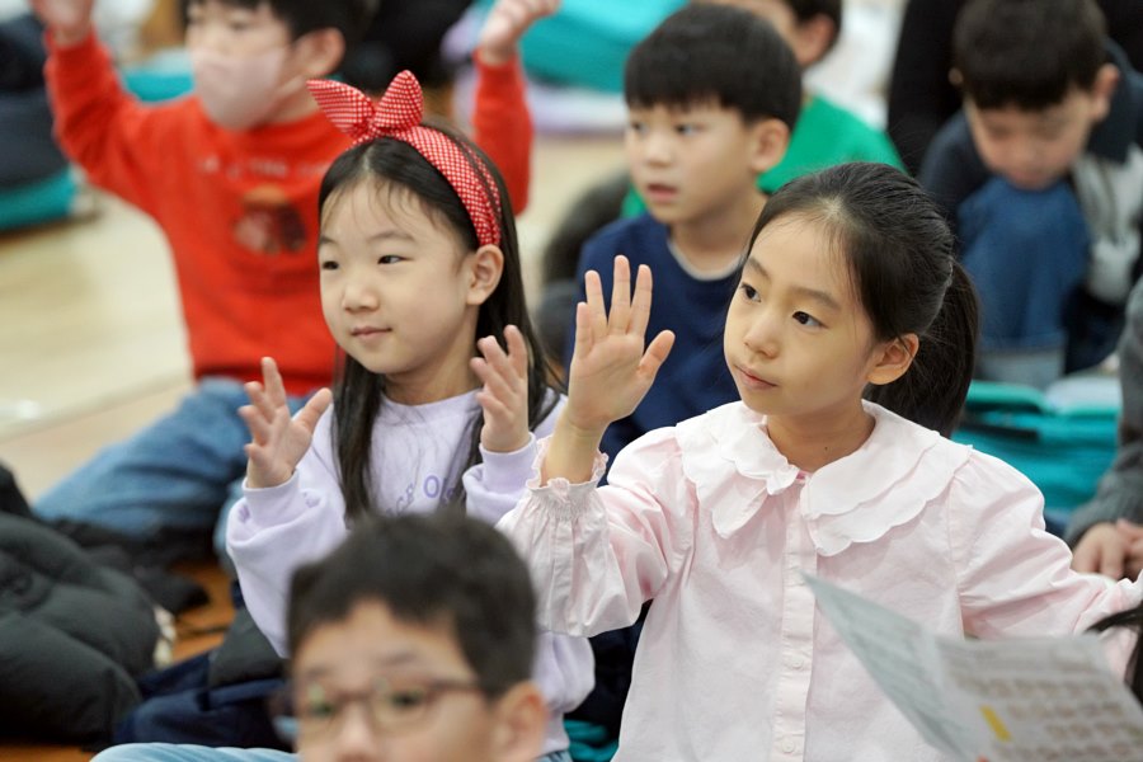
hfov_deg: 10.3
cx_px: 572
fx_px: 6350
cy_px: 381
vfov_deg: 6.9
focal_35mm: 200
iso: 3200
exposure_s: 1/250
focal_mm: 200
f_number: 4
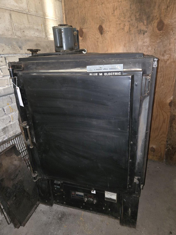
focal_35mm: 23
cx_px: 88
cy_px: 118
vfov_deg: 73.9
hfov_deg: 58.9
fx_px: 156
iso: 1000
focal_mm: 5.4
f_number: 1.8
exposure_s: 1/10.3
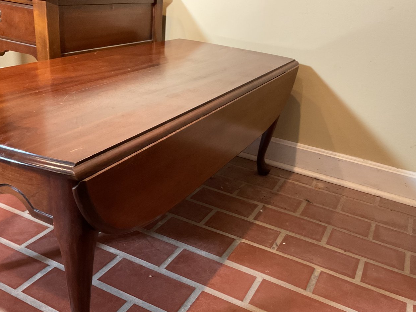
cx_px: 211
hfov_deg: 52.6
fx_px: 421
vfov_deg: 40.6
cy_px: 178
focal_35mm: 35
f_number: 1.8
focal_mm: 3
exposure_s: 1/40
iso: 320
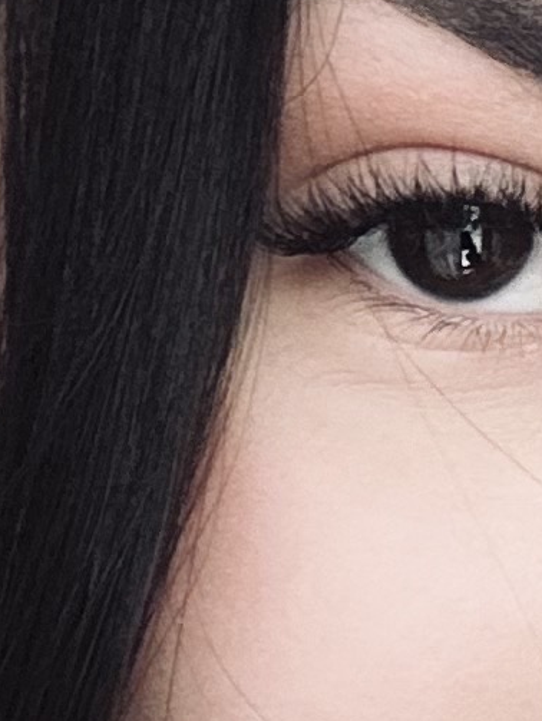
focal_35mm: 184
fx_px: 3836
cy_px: 796
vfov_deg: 10.6
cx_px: 726
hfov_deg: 8.0
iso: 20
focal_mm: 2.69
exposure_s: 1/121
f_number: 1.9
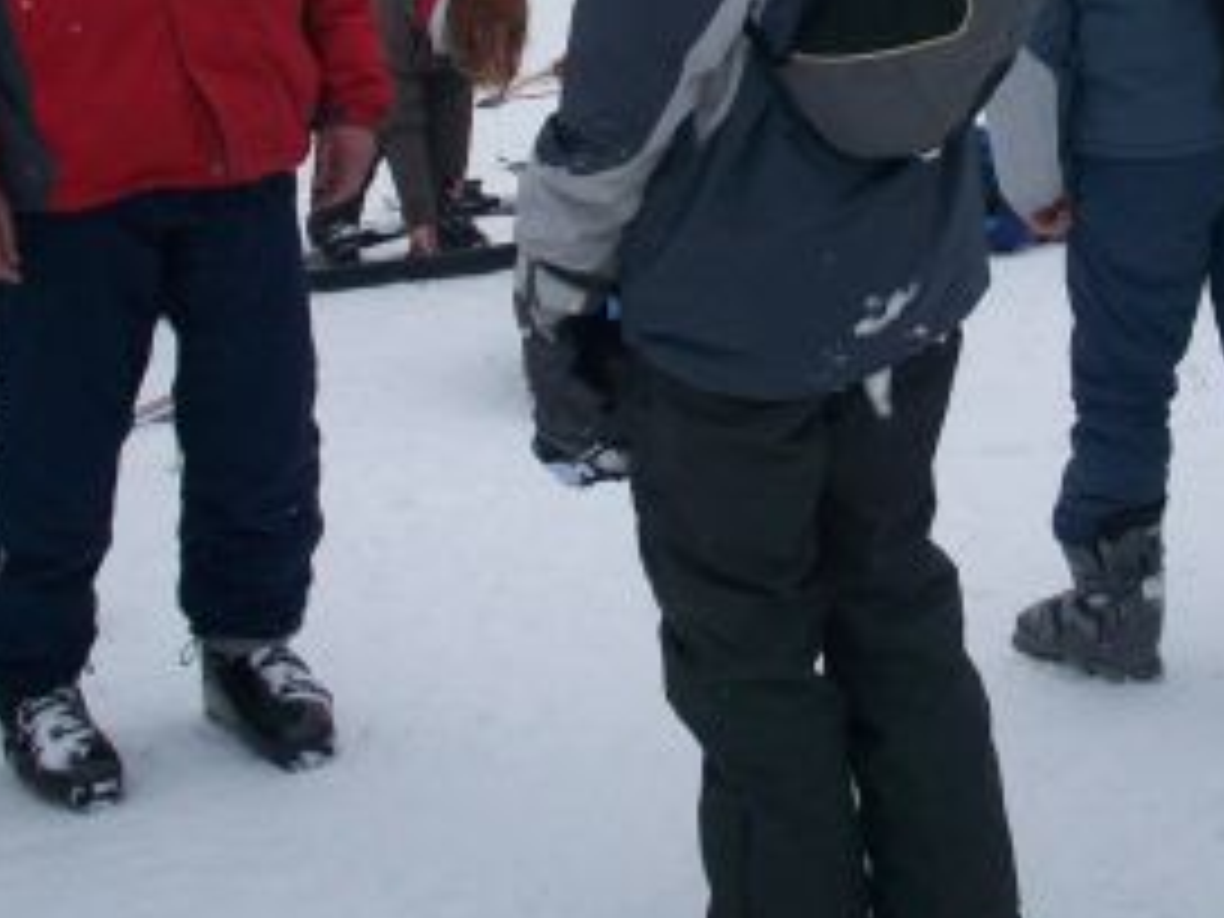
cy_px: -40
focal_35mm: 87
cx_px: 765
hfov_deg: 22.5
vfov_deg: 16.6
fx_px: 3076
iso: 80
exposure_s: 1/580
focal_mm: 6.2
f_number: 5.6
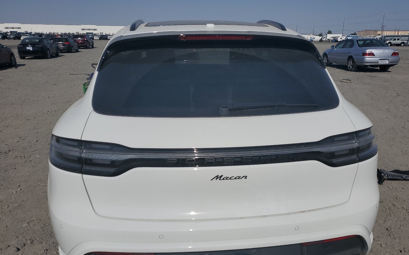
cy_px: 146
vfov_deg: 41.7
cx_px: 220
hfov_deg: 62.8
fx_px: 334
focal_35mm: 30
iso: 51
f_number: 1.5
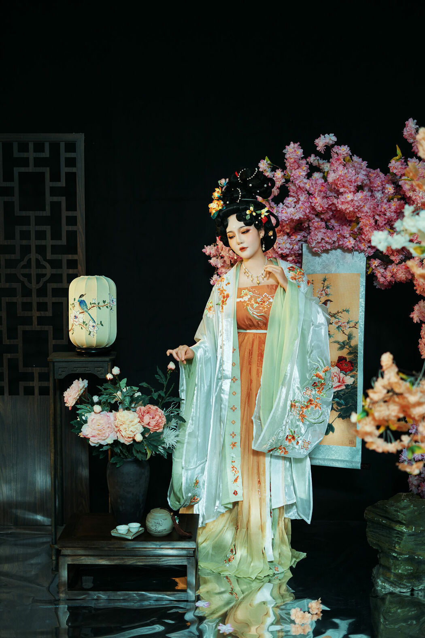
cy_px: 319
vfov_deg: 39.6
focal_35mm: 50
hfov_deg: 27.0
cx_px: 212
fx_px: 885
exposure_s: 1/125
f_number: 2.2
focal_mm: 50
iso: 200
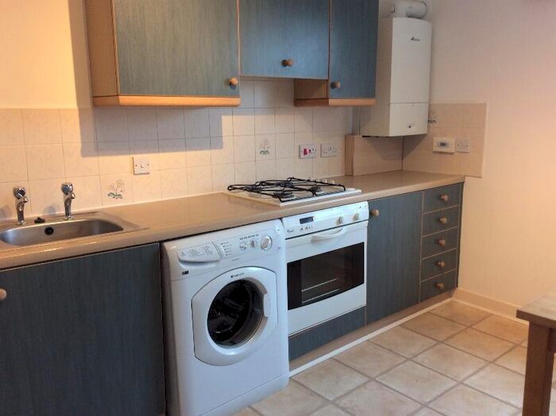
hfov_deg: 56.9
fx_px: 513
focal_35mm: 32
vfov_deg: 44.1
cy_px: 208
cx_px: 278
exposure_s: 1/25
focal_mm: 3.3
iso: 50
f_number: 2.4
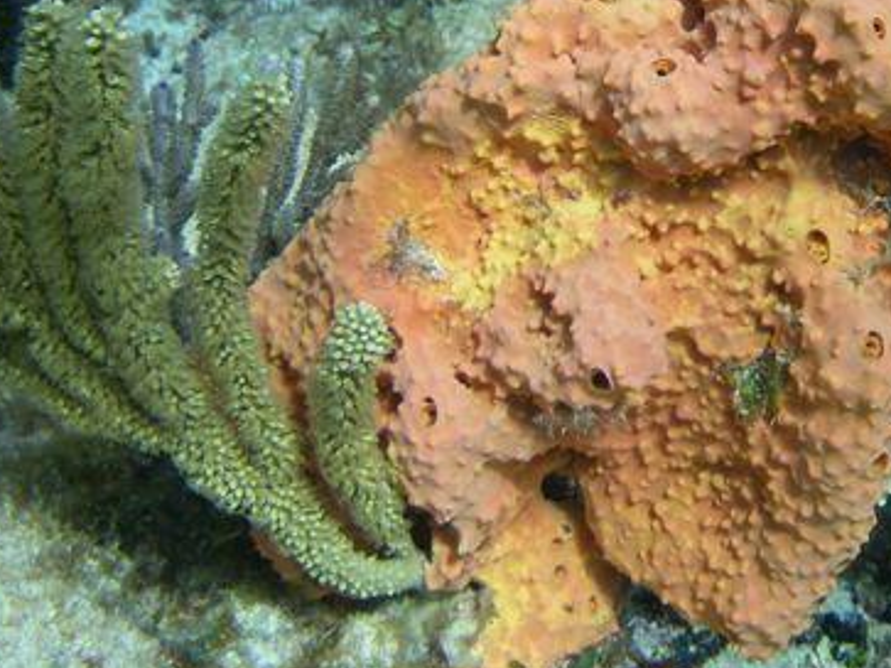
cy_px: 91
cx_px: 749
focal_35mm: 67
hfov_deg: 28.2
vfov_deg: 21.5
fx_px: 1724
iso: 64
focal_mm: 6.3
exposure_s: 1/250
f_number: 3.3
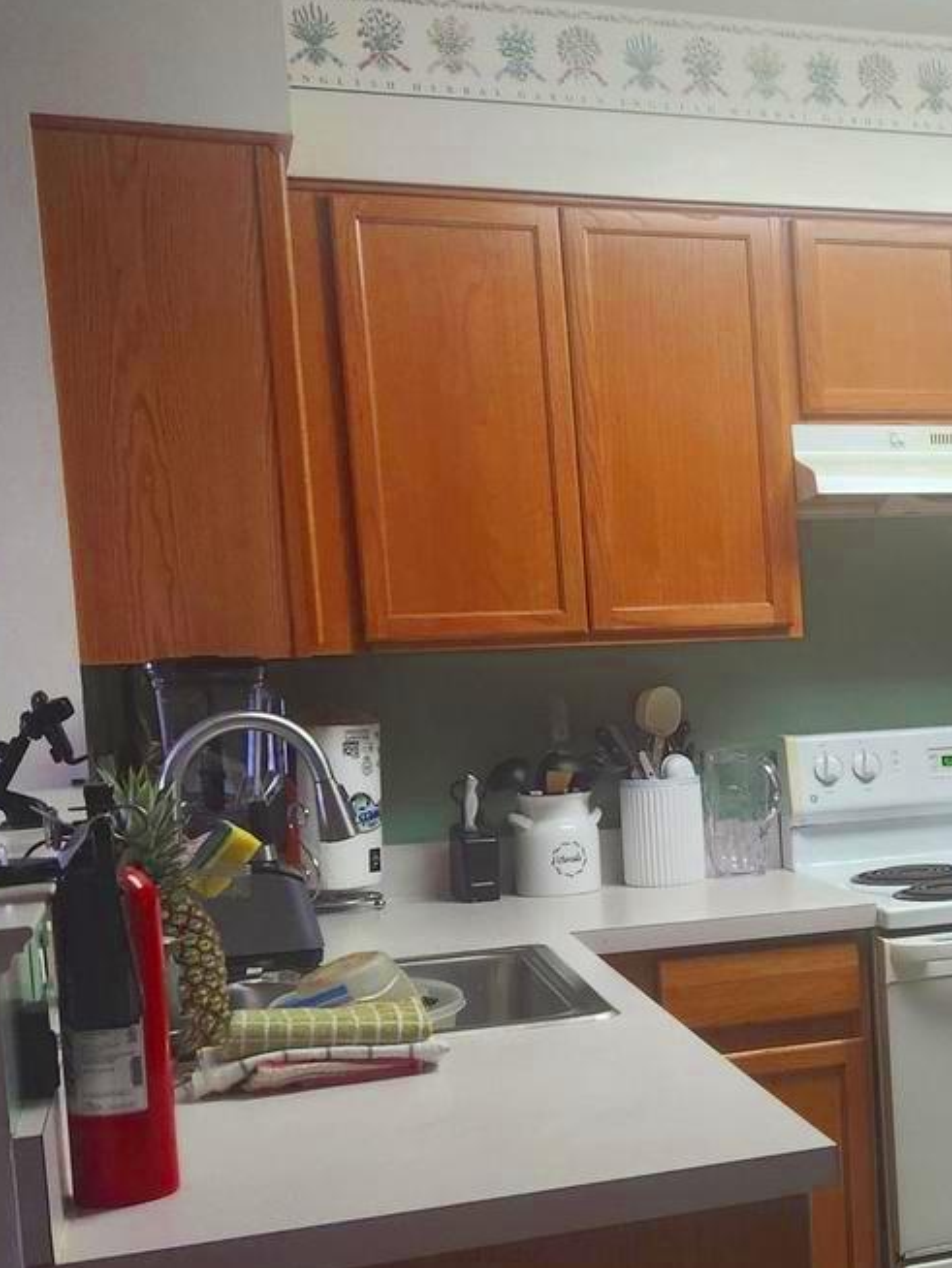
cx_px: 1092
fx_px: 1979
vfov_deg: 35.3
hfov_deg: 24.8
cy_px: 797
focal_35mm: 54
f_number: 1.8
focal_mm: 5.4
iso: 160
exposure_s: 1/120
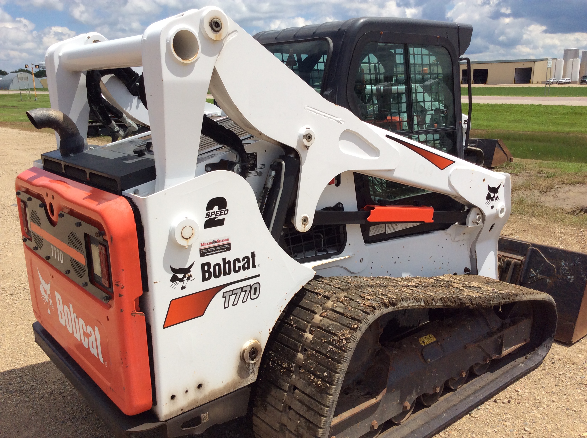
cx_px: 294
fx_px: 542
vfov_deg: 44.1
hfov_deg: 56.9
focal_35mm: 32
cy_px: 219
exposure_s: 1/2604
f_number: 2.4
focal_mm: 3.3
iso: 32
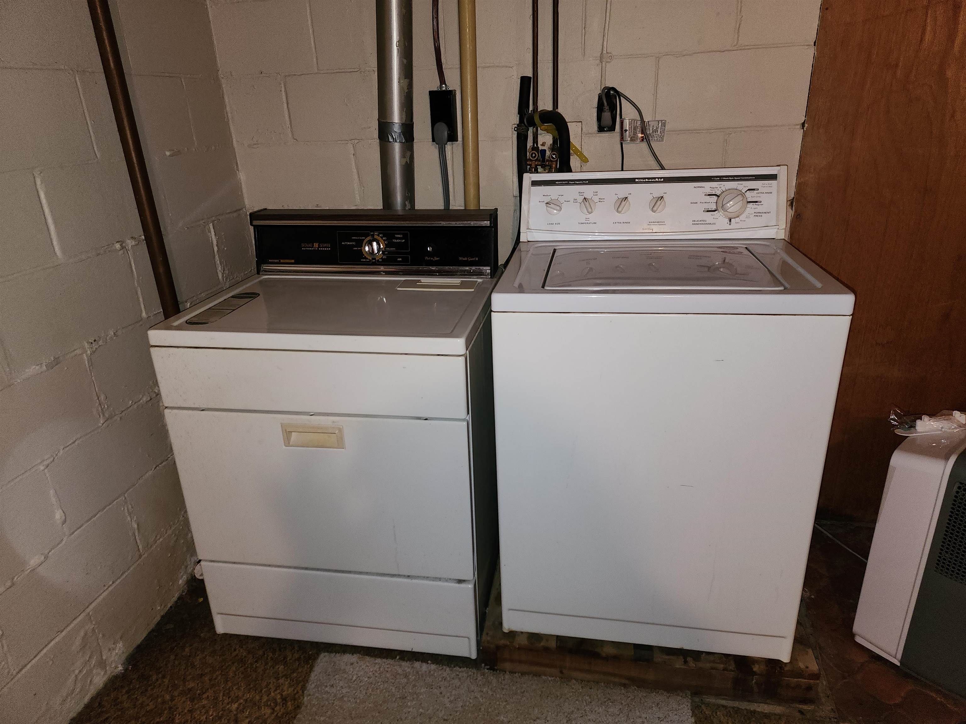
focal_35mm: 23
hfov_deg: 73.9
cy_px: 362
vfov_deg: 58.9
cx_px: 483
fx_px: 642
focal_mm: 6.4
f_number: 1.8
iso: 100
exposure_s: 1/24
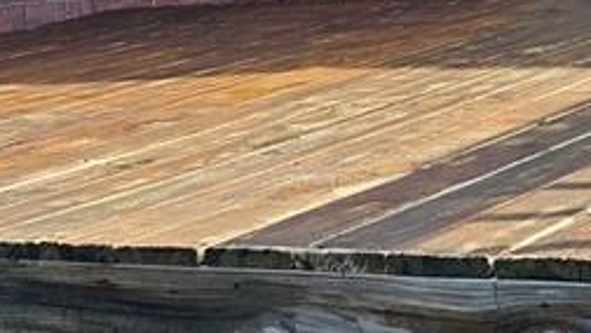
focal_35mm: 102
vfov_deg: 11.7
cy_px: -33
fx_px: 1599
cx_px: 460
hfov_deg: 20.7
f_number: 1.7
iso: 10
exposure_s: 1/191
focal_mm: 6.3
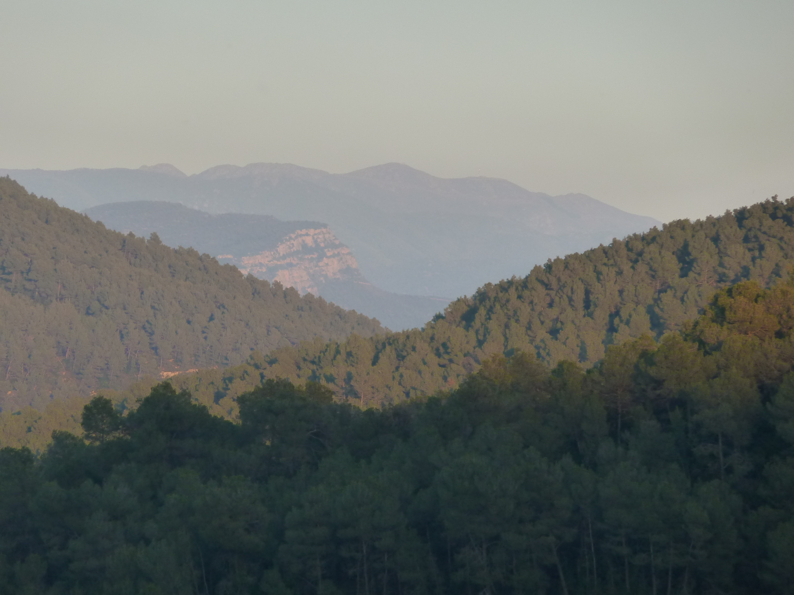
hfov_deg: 6.1
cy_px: 298
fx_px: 7455
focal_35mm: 325
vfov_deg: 4.6
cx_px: 397
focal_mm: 49.2
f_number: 4.9
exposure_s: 1/125
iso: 125
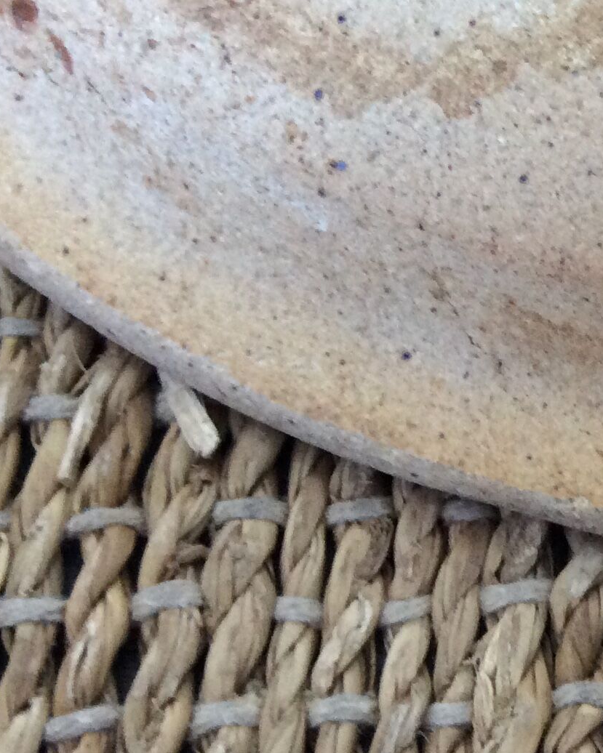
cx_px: 821
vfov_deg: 24.4
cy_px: 342
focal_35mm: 78
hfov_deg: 18.1
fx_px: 1740
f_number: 2.4
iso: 160
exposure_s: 1/25
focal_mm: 3.3
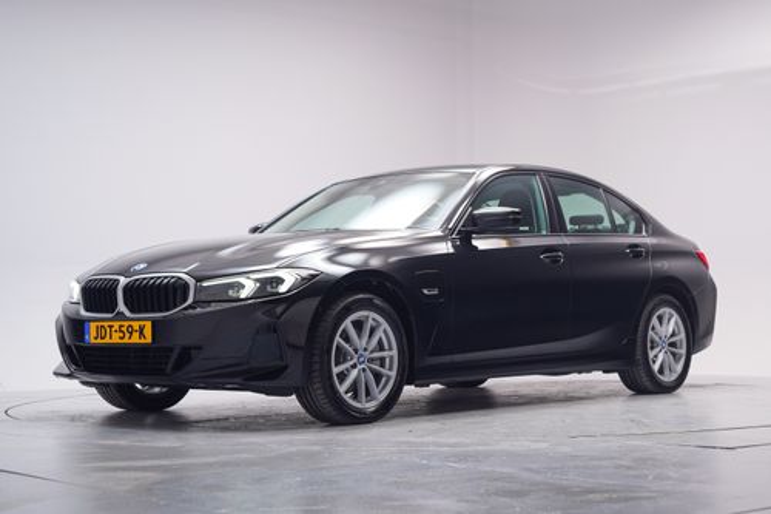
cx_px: 386
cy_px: 257
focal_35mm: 50
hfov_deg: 39.6
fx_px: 1070
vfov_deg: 27.0
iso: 100
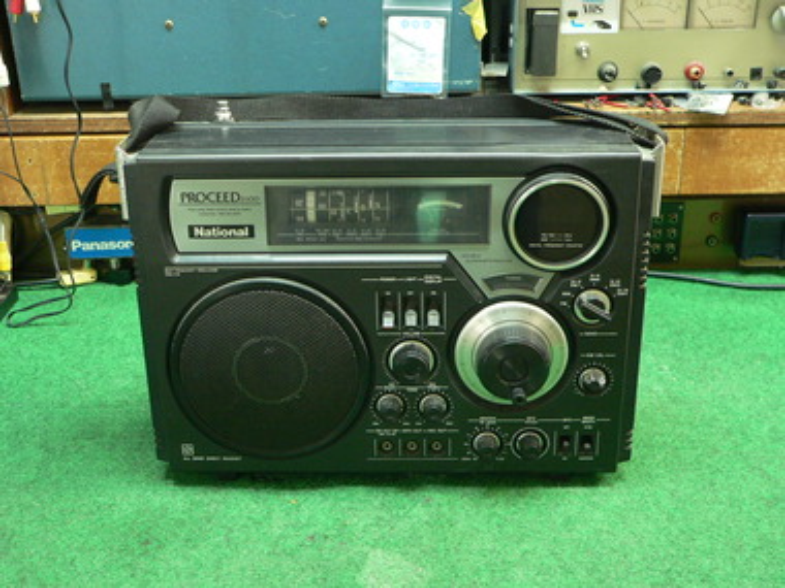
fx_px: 975
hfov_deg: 43.9
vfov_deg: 33.6
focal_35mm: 43
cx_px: 392
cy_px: 294
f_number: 2.8
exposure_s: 1/4
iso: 200
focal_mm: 7.2
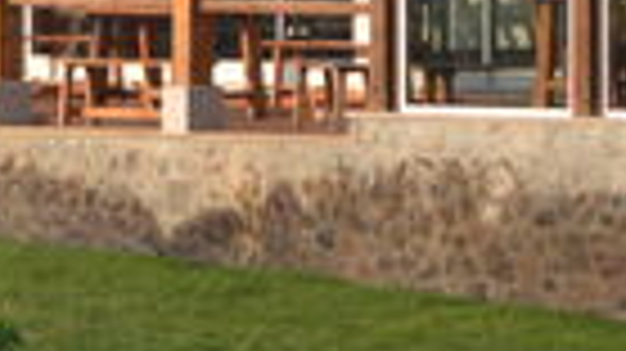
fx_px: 23939
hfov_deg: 1.5
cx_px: -203
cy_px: -403
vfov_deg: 0.8
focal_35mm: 1443
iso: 250
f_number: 5.6
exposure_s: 1/500
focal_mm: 200
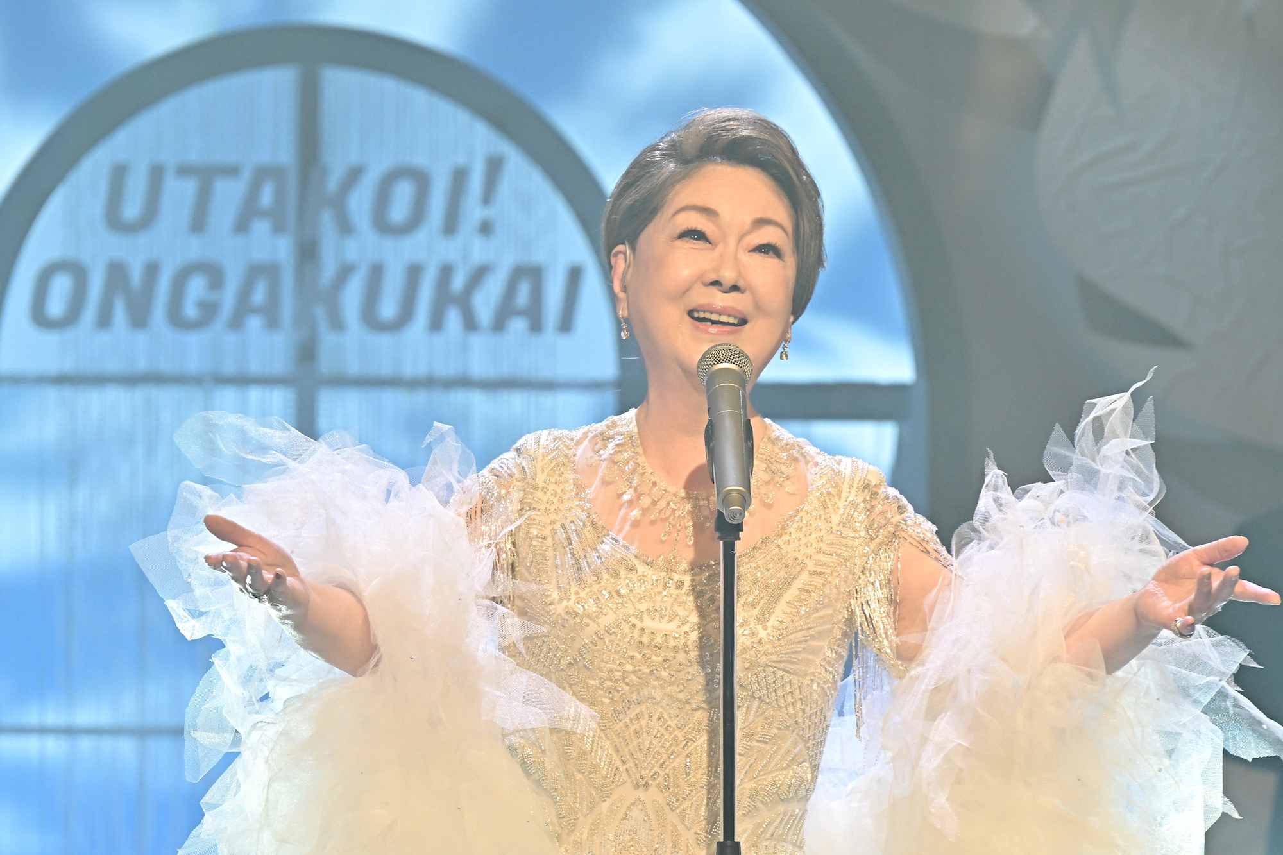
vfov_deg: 4.6
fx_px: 10690
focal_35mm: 300
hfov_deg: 6.9
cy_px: 428
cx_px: 642
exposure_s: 1/125
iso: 2000
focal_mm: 200
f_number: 7.1
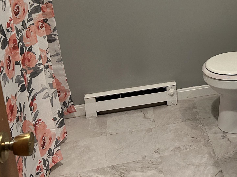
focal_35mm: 55
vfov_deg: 25.3
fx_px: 377
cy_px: 2
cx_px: 226
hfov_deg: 32.7
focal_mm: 5.7
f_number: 1.5
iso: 320
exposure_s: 1/60
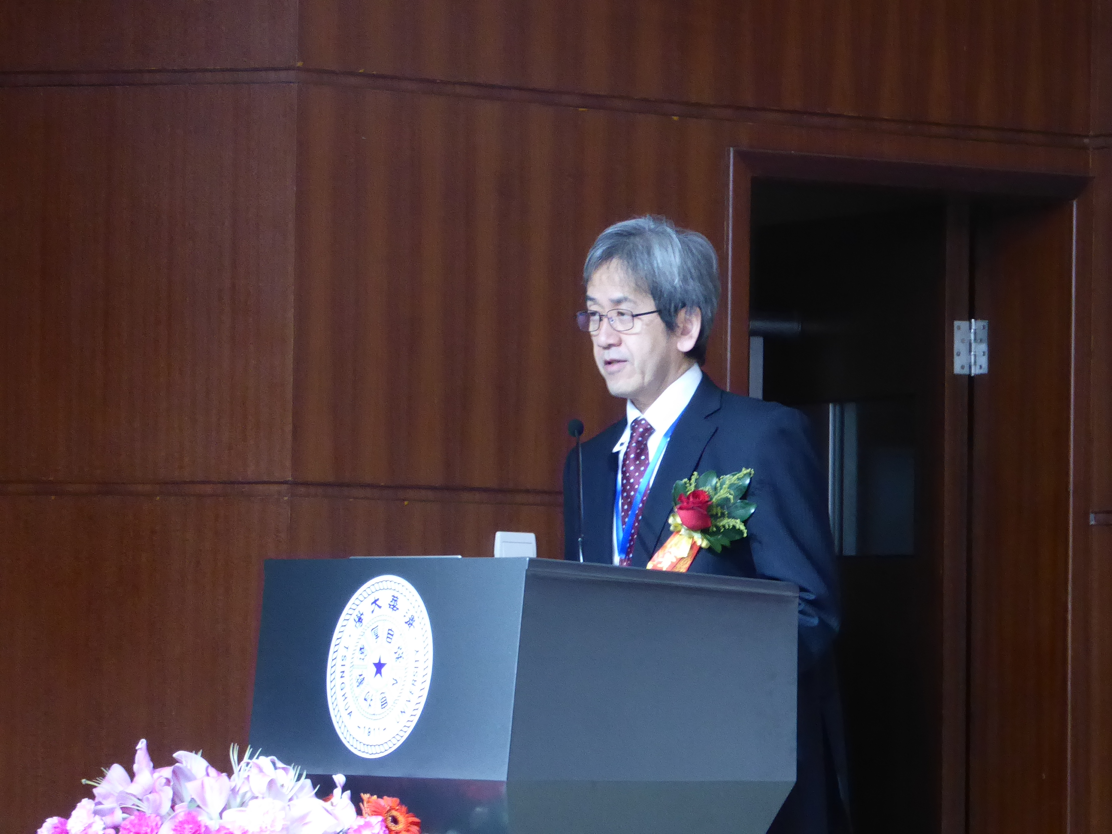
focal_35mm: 222
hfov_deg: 8.9
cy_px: 417
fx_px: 7131
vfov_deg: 6.7
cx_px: 556
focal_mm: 35.8
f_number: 5.6
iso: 800
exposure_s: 1/6
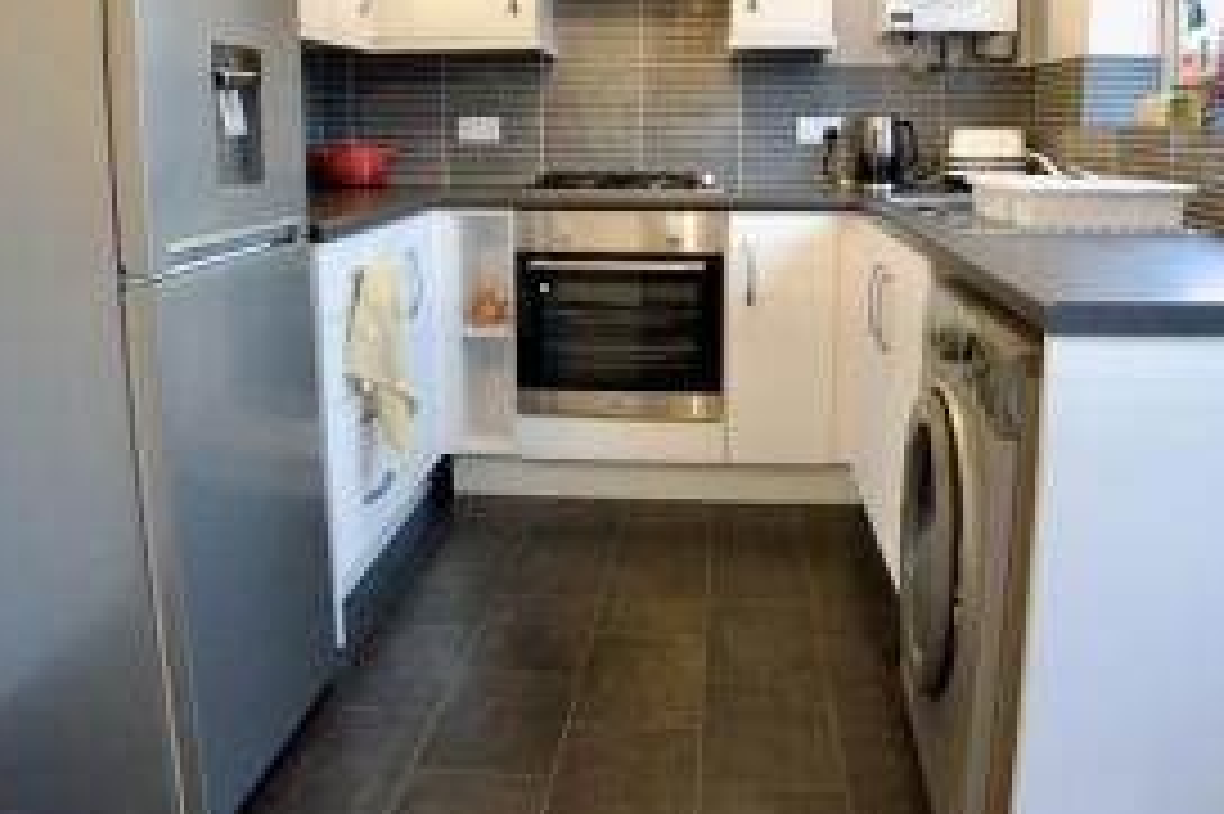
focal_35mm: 28
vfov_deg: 45.1
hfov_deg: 65.4
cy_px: 227
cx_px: 657
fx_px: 951
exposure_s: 1/80
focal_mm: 16
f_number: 6.3
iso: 4000
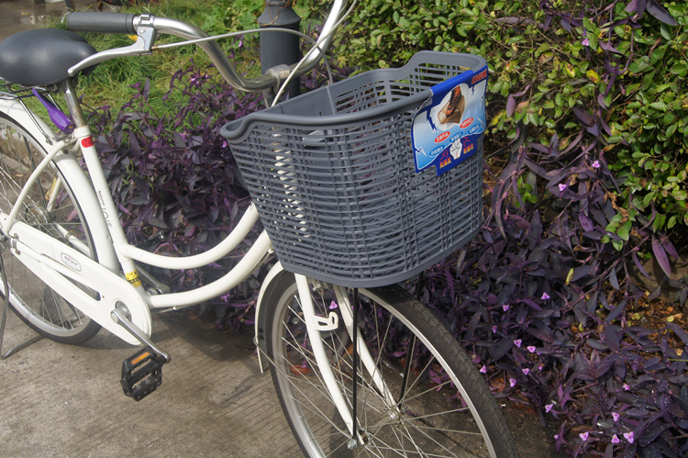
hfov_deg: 49.6
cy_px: 229
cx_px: 344
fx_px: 745
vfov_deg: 34.2
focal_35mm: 39
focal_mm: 26
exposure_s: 1/320
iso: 200
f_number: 8
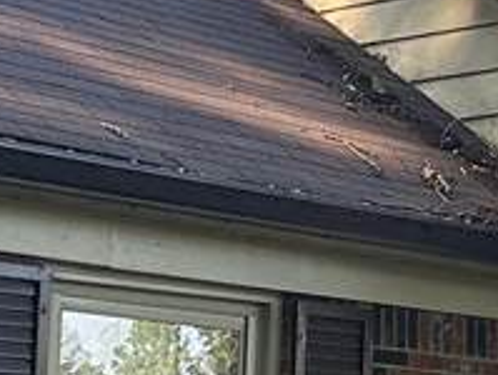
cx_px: 440
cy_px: 360
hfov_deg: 12.7
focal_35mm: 154
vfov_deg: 9.6
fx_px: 2220
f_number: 1.78
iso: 80
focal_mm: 6.86
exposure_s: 1/160
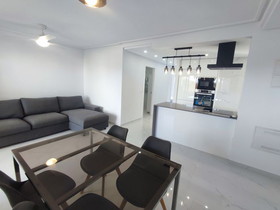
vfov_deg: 78.1
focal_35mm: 16
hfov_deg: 94.5
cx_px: 140
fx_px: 129
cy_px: 105
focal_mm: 1.65
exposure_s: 1/100
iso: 182
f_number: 2.2
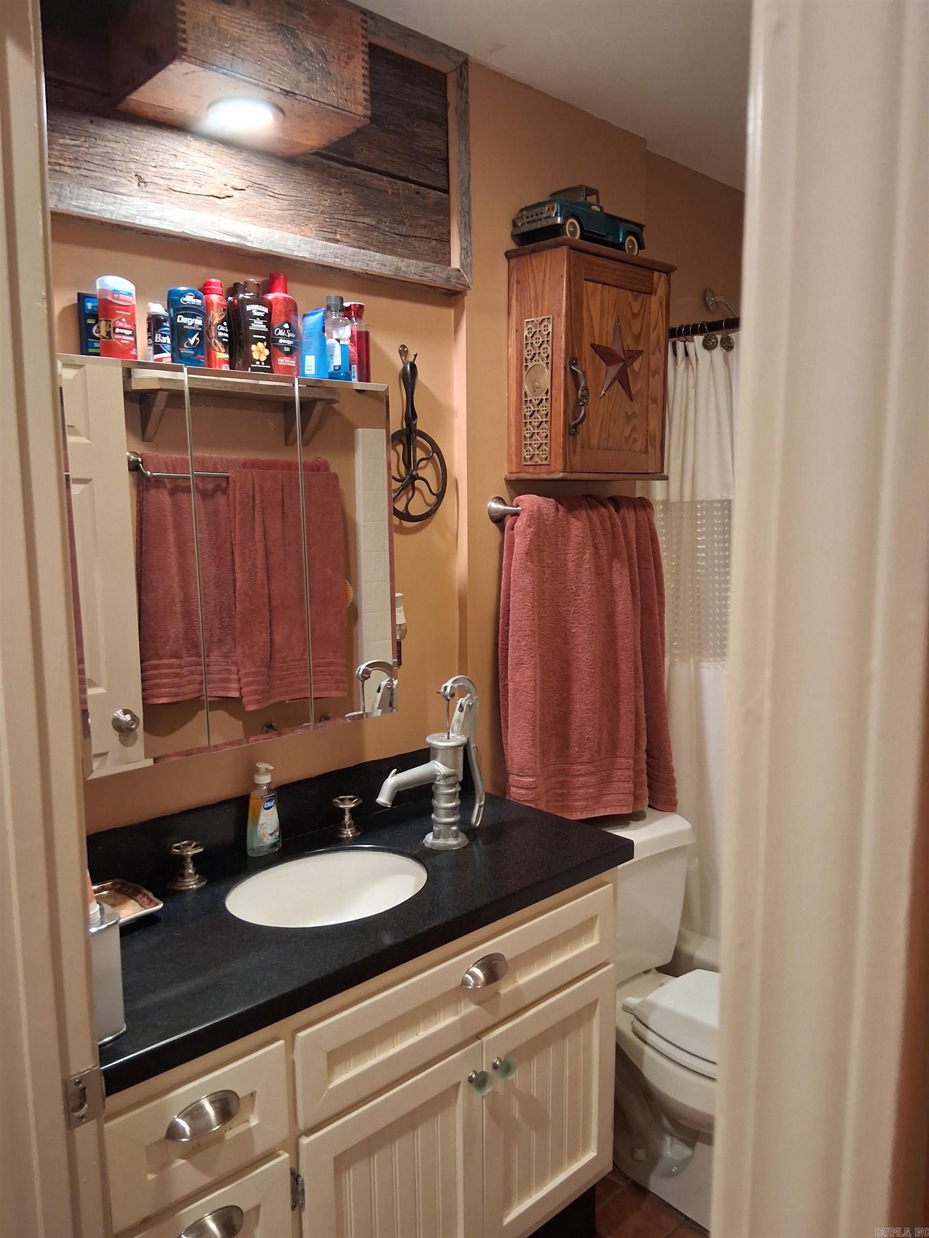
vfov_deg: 67.3
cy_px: 619
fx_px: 930
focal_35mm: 26
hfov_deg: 53.1
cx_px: 464
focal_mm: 3.98
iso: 400
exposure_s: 1/40
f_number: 1.8
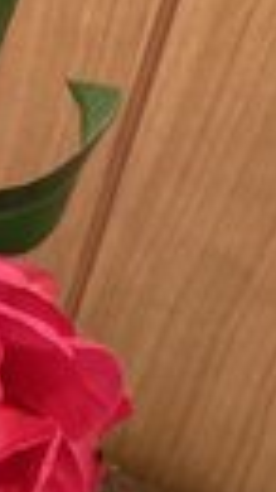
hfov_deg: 10.5
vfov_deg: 20.5
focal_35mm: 104
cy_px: 307
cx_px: -310
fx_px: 1355
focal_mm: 3.3
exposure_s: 1/60
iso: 400
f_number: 2.4
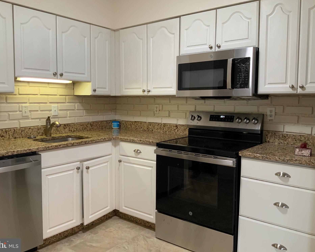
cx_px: 151
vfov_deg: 47.1
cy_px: 123
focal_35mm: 31
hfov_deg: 57.2
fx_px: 289
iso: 100
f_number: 1.8
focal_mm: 3
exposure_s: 1/60
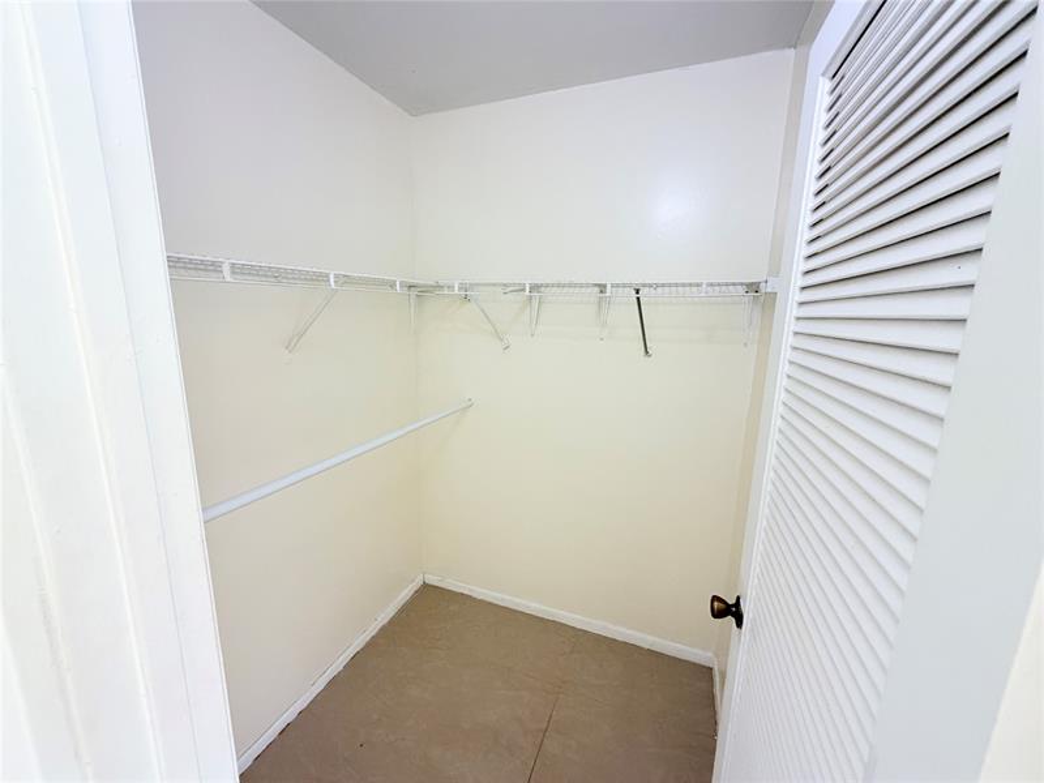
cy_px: 392
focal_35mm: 14
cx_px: 522
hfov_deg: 102.1
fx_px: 422
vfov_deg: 85.7
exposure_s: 1/117
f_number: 2.2
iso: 320
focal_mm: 2.22
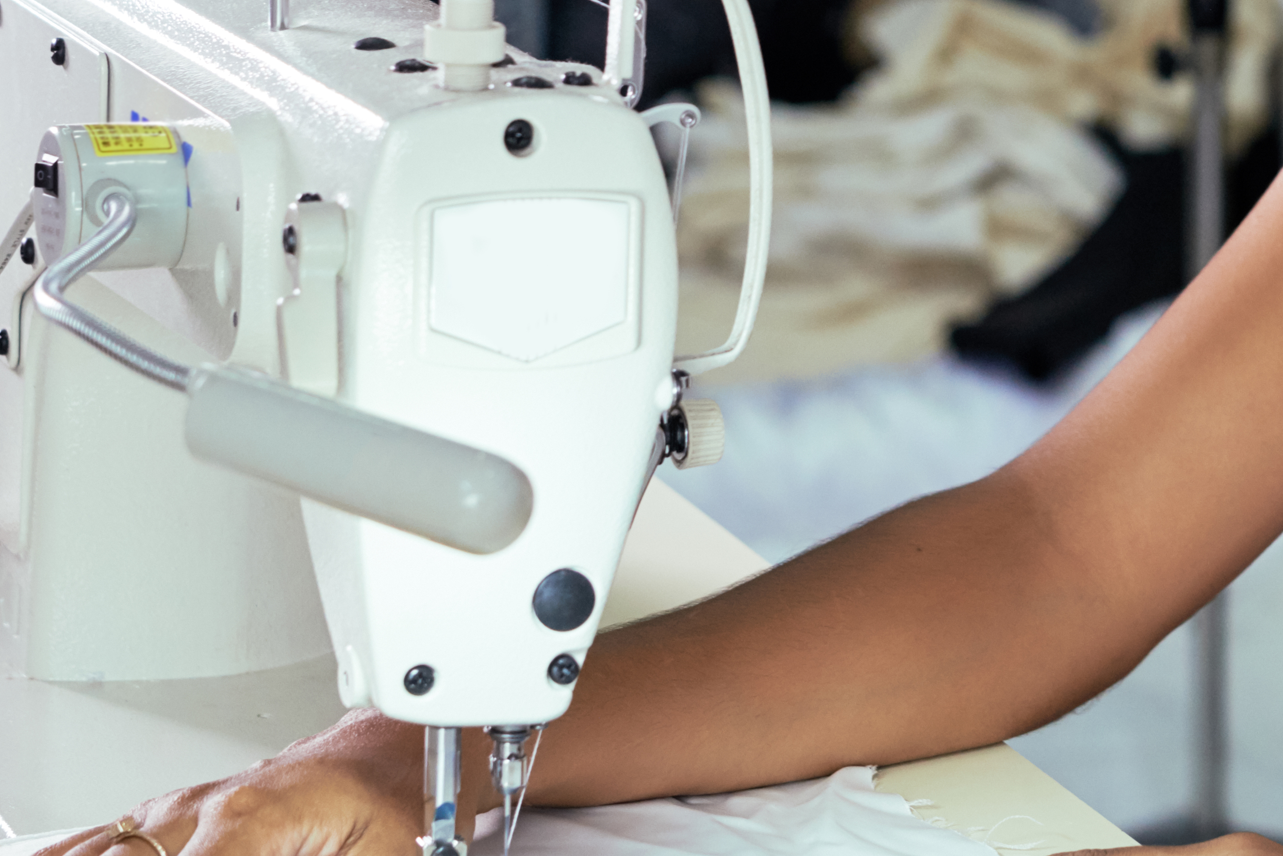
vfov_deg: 8.2
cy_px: -41
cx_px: 1367
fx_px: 5954
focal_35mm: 167
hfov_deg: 12.1
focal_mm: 60
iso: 800
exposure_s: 1/160
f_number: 5.6
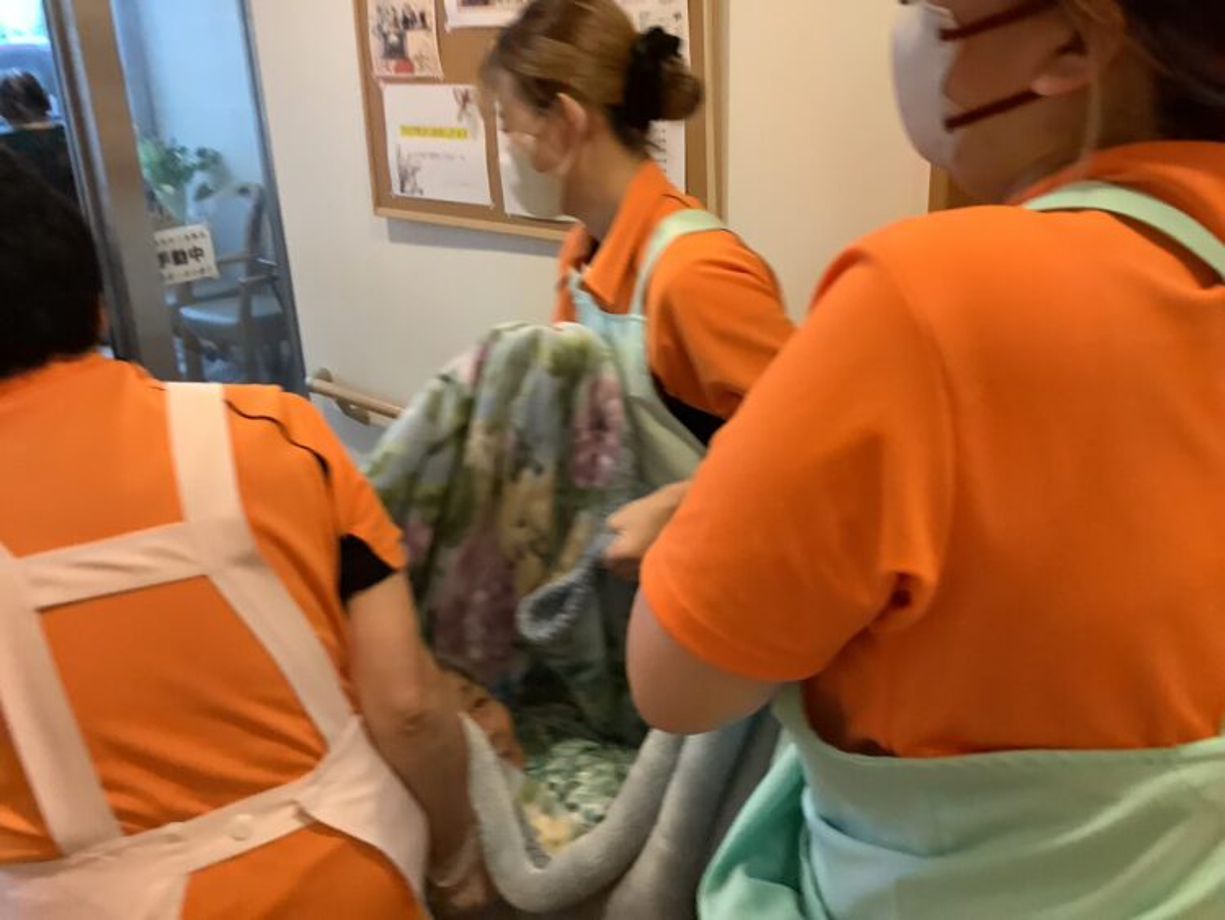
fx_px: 1097
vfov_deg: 45.5
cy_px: 460
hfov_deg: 58.3
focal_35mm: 31
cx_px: 612
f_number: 2.4
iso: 320
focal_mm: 3.3
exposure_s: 1/50
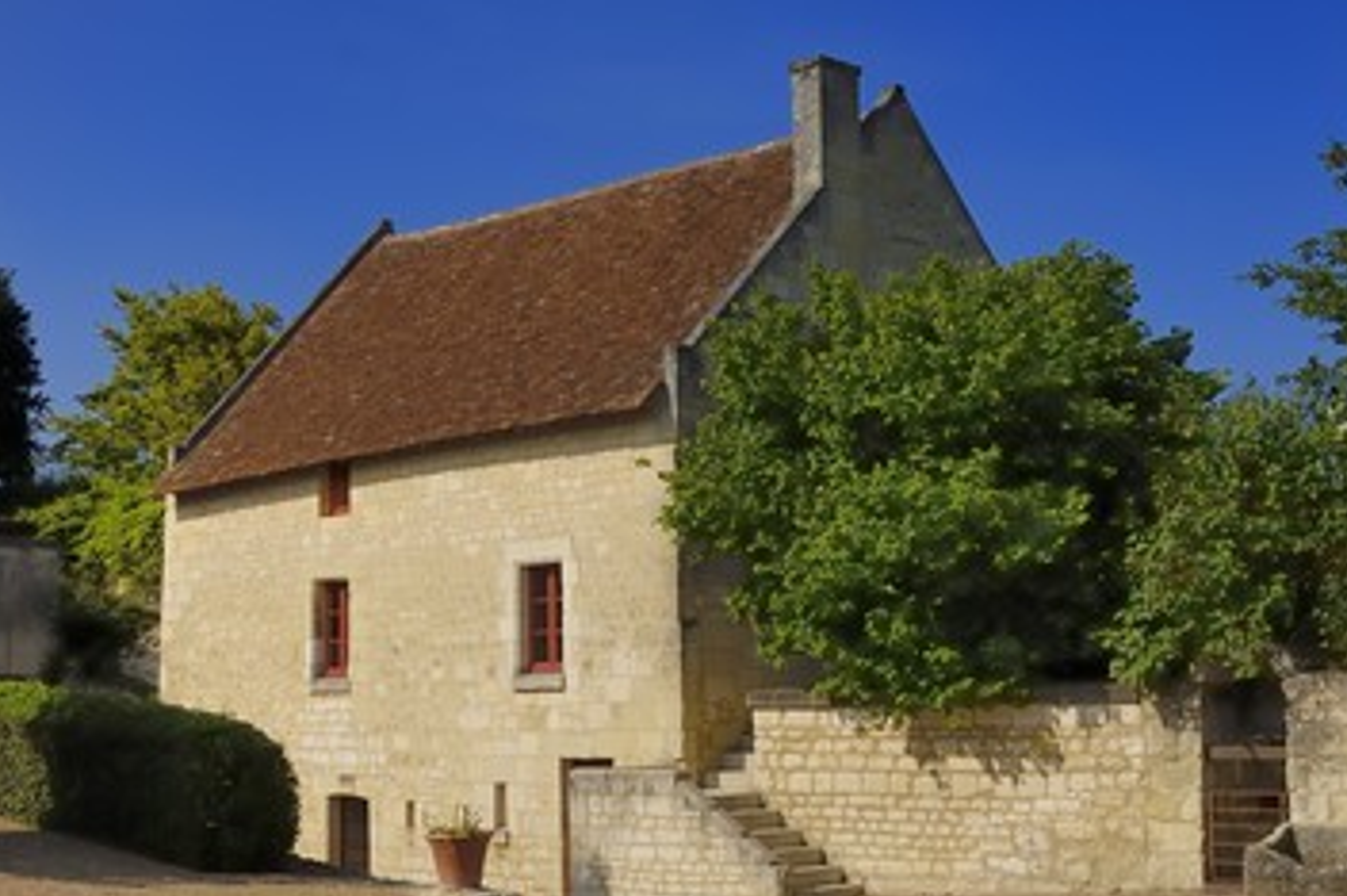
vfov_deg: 24.3
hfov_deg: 35.9
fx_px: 2078
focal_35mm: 56
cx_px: 706
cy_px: 494
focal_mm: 31
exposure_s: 1/160
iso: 100
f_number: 9.5
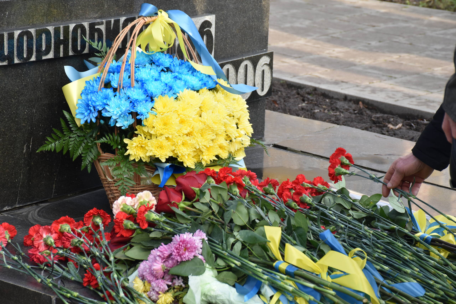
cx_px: 228
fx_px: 1615
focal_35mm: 128
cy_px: 152
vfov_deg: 10.8
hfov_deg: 16.1
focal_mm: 85
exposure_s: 1/250
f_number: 8
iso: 400
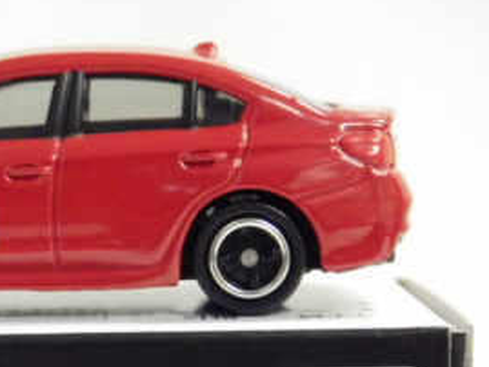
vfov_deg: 8.7
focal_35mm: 169
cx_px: -20
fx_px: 2388
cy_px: 411
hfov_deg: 11.6
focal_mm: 12.8
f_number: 4.2
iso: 800
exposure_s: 1/30
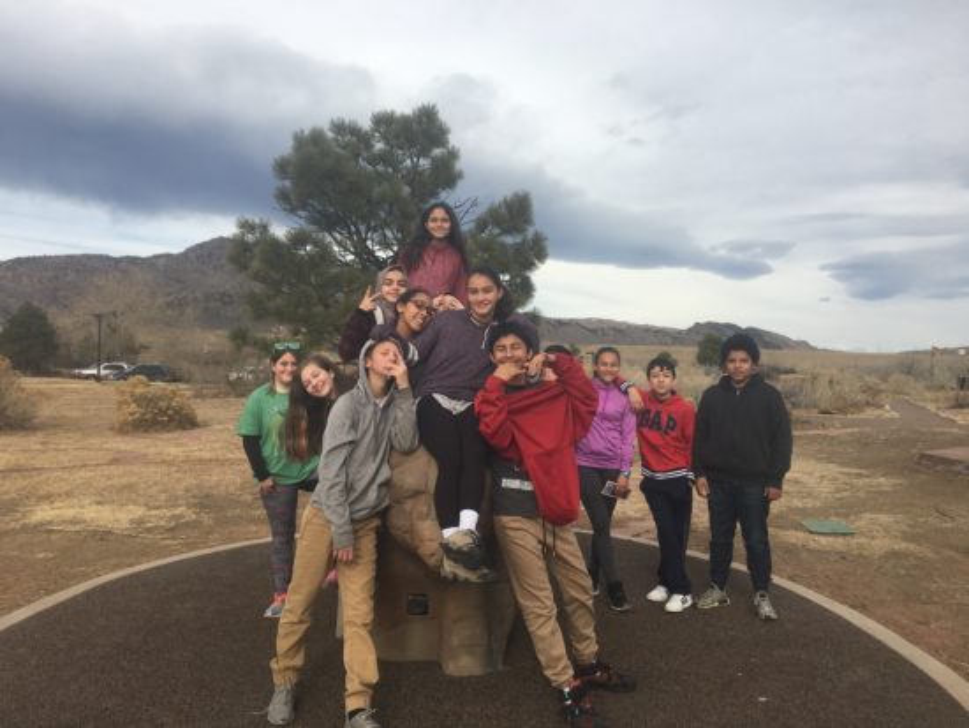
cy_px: 364
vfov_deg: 48.3
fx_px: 812
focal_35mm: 29
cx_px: 484
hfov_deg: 61.6
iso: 25
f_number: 2.2
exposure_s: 1/1425
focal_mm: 4.15
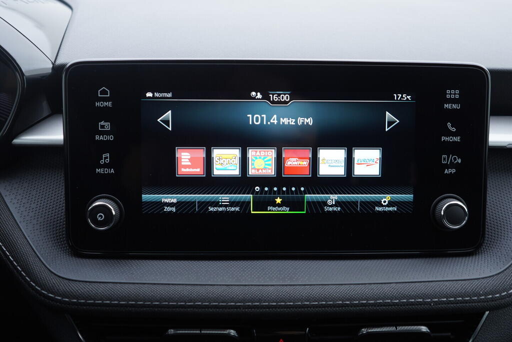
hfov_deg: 53.1
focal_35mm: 36
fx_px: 512
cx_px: 256
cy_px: 171
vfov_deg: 36.9
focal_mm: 24
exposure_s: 1/40
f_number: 2.8
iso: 160
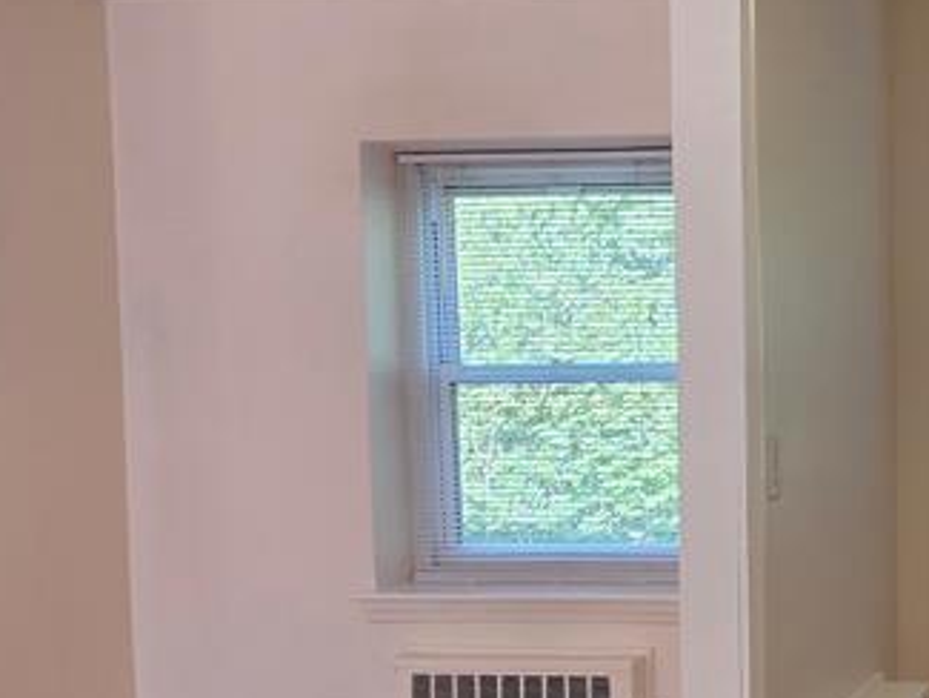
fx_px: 1101
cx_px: 1080
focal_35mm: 41
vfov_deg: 34.7
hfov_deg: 36.6
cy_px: 486
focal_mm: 2.2
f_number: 1.9
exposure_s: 1/120
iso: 125
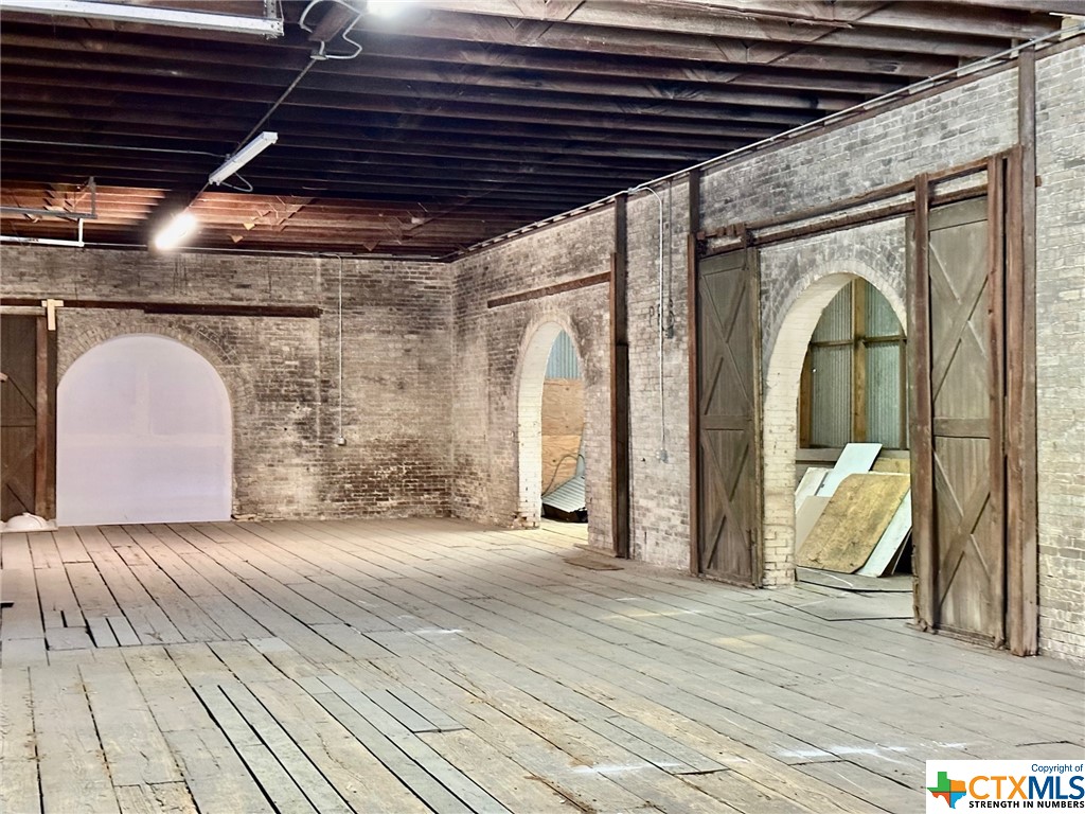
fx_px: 1505
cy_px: 407
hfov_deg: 39.7
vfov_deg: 30.3
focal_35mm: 48
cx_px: 542
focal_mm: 6.86
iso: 640
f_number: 1.78
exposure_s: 1/30
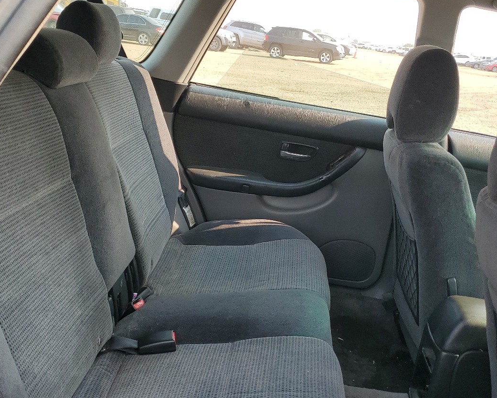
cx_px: 241
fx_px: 574
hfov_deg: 46.8
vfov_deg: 38.1
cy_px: 236
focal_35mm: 39
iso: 50
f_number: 1.5
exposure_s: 1/526
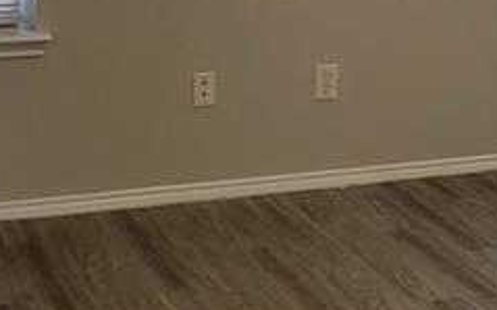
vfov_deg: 11.0
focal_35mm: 118
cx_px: 676
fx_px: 1597
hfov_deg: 16.5
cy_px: 4
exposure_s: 1/40
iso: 400
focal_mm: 5.4
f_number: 1.8
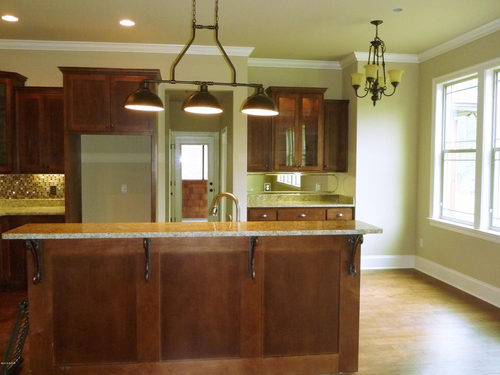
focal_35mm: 32
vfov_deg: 44.2
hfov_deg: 56.8
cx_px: 250
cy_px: 188
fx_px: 462
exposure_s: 1/30
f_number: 3.3
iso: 320
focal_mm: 4.9
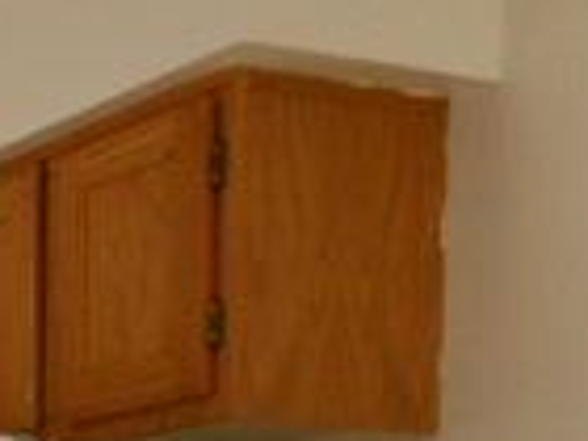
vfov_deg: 11.4
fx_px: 2021
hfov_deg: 15.3
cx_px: -290
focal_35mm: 119
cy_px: 832
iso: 500
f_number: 3.4
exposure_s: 1/250
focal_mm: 4.7
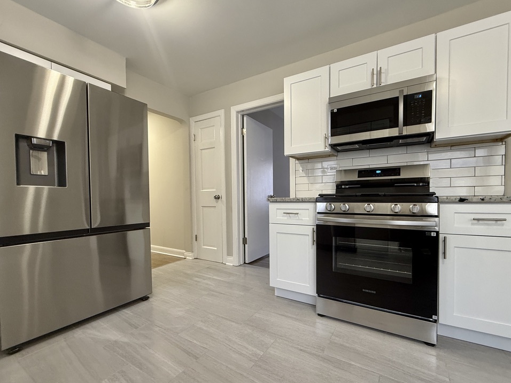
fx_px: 221
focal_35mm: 15
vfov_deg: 81.6
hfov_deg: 98.0
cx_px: 273
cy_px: 205
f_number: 2.2
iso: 200
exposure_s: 1/60
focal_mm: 2.22
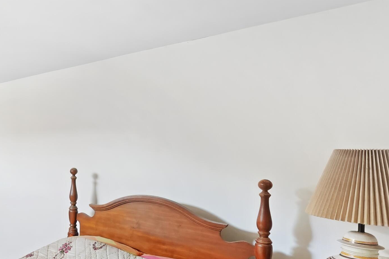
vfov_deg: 48.9
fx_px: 281
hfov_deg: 62.0
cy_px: 167
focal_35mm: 26
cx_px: 64
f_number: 9
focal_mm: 12
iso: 3200
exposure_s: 1/30
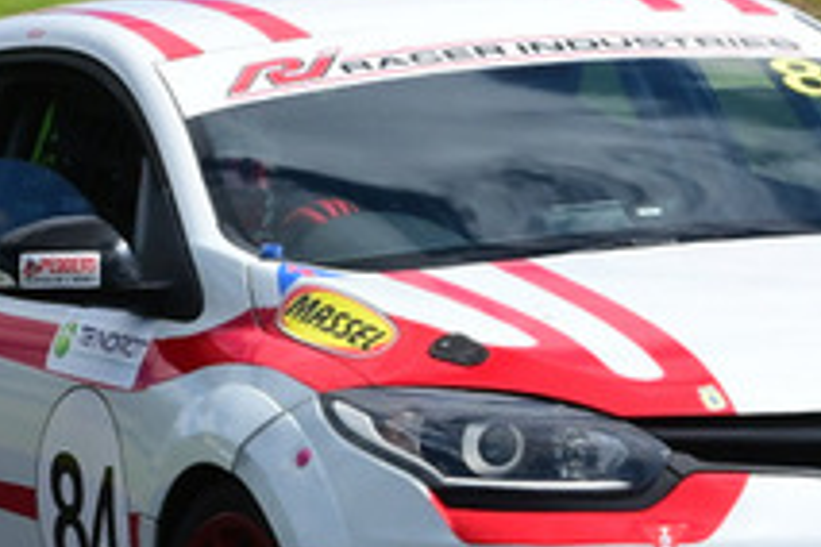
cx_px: 667
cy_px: 293
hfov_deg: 1.8
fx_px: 25700
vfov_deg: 1.2
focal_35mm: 1127
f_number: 11
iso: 400
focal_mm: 200
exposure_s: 1/640
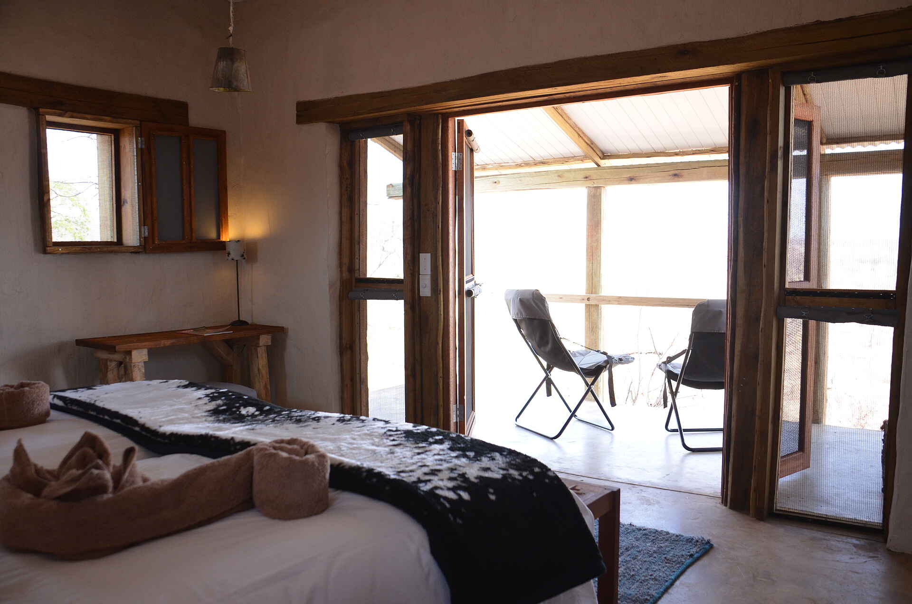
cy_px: 302
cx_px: 456
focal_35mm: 30
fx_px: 758
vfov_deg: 43.4
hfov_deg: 62.0
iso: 720
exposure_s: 1/60
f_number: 4
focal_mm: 20
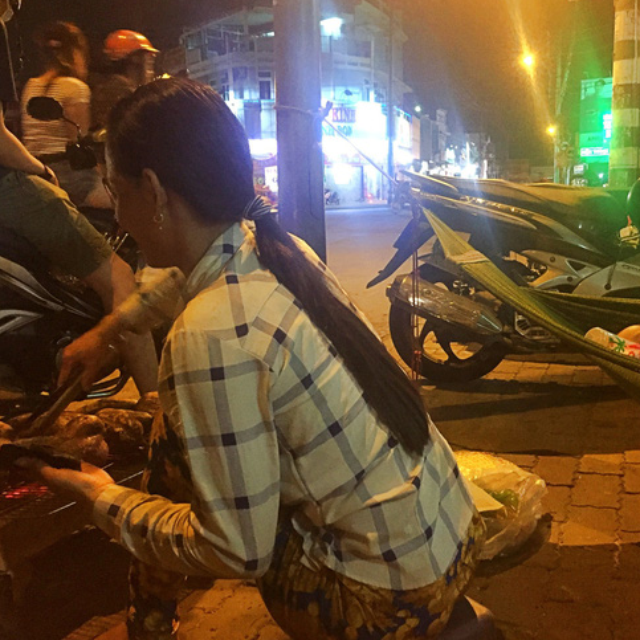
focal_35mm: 35
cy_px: 321
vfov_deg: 47.2
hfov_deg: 47.1
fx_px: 732
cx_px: 362
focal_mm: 4.15
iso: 400
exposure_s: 1/17
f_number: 2.2
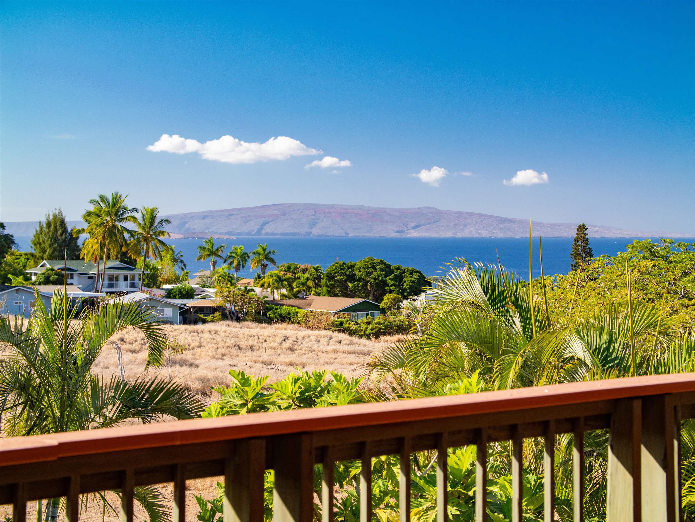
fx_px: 1446
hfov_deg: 27.0
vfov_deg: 20.5
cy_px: 261
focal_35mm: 72
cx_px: 348
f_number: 5.6
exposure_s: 1/250
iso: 400
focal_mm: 36
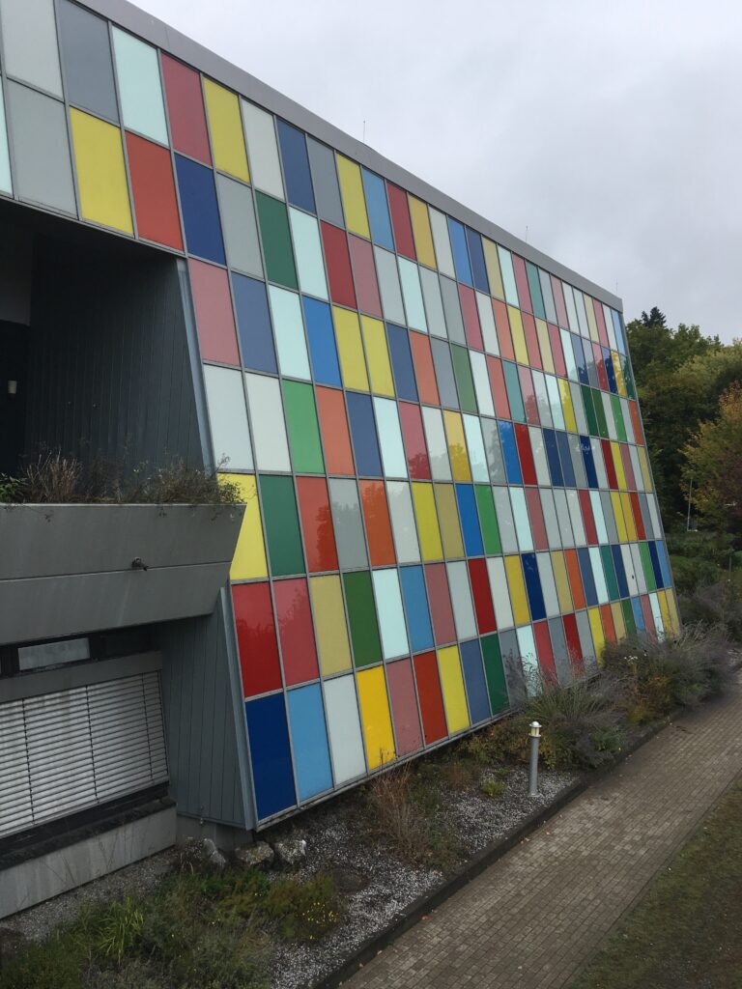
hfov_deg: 48.2
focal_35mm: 29
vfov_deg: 61.7
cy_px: 494
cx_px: 371
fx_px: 829
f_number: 2.2
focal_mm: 4.15
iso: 25
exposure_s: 1/718
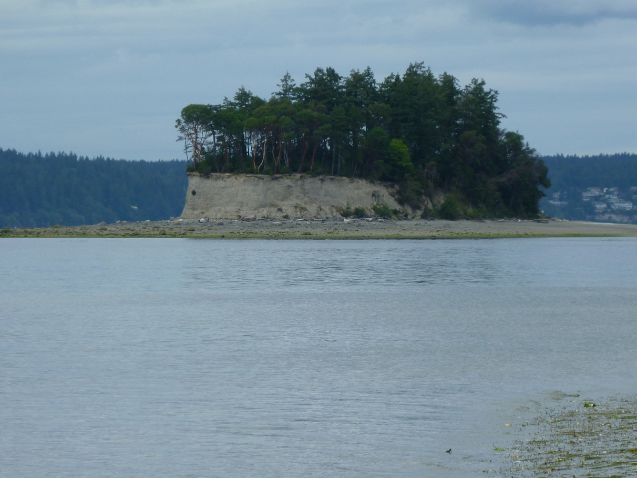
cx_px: 319
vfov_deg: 5.6
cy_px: 250
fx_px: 4858
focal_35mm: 264
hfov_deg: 7.5
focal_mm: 36
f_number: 5.9
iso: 80
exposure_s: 1/200
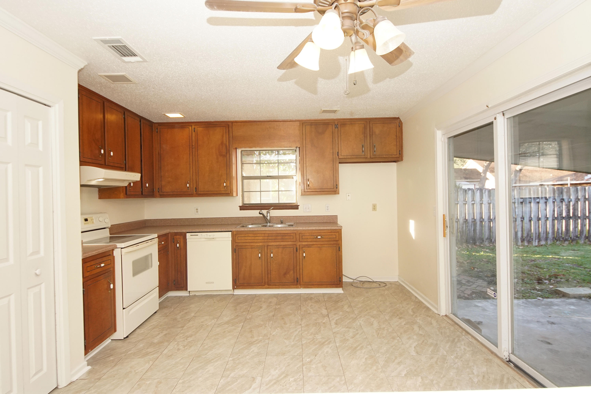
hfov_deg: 90.0
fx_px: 296
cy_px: 197
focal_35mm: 18
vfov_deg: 67.4
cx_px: 296
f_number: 4.5
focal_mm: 12
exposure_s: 1/160
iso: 1000
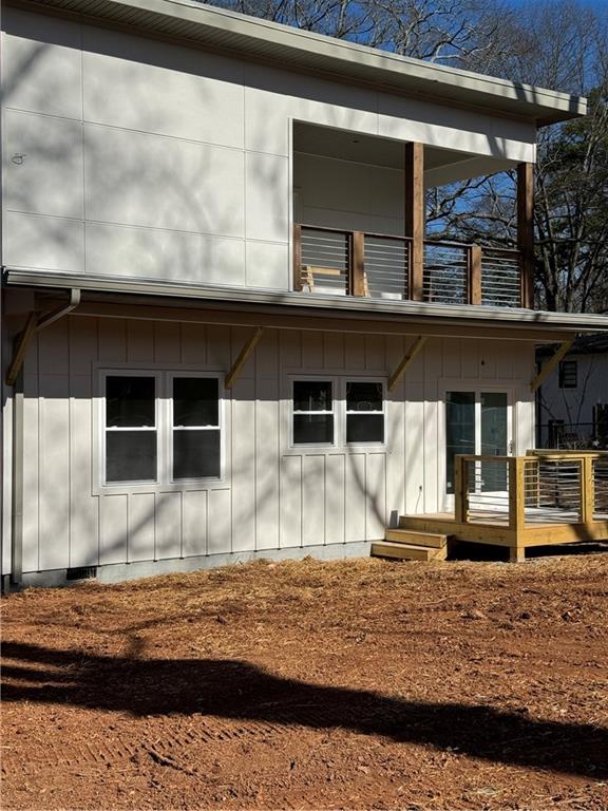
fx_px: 1124
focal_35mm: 48
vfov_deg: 39.7
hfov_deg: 30.3
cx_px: 304
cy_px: 406
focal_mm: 6.76
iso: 64
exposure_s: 1/7937
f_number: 1.78
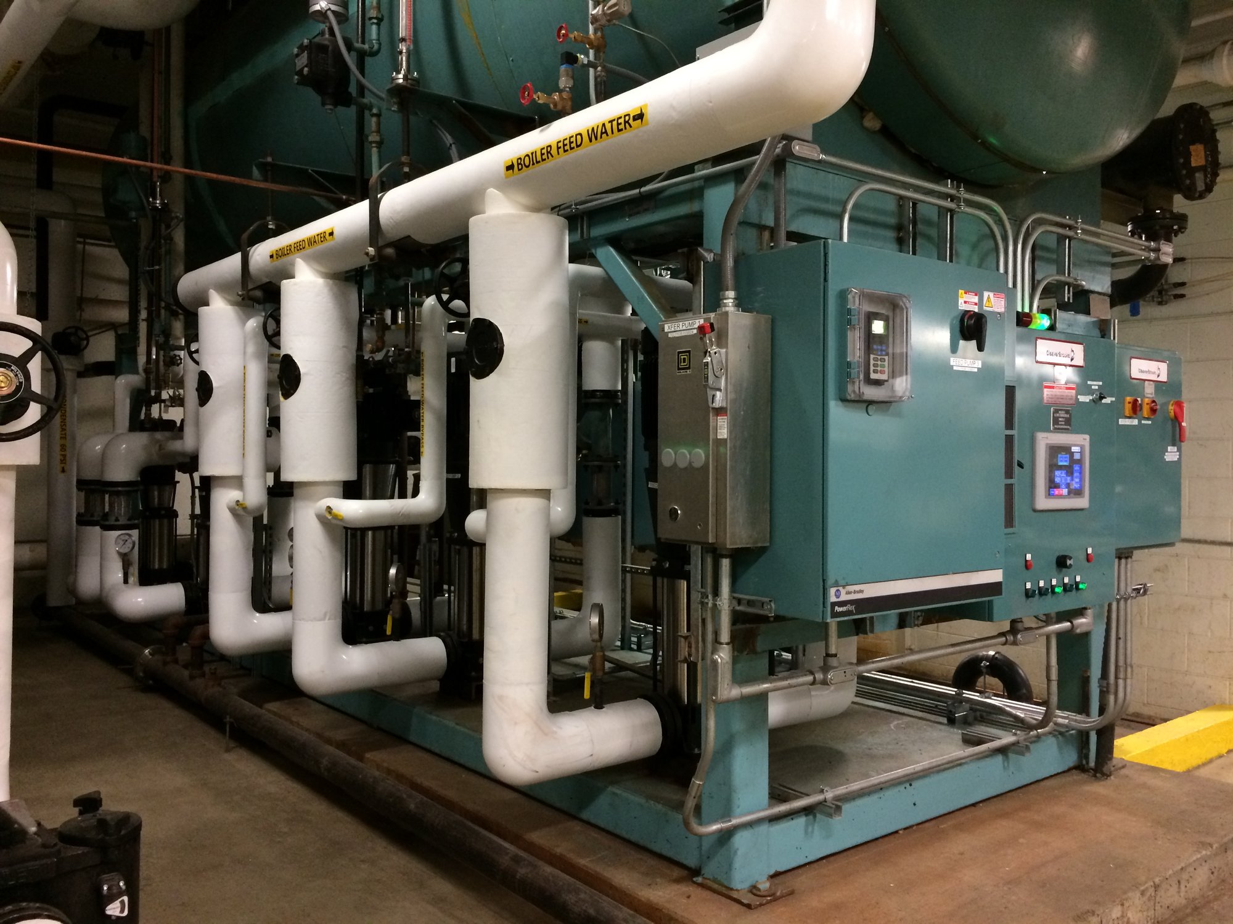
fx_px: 1033
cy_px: 462
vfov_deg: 48.2
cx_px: 616
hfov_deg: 61.7
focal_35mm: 29
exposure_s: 1/24
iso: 320
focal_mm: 4.15
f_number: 2.2
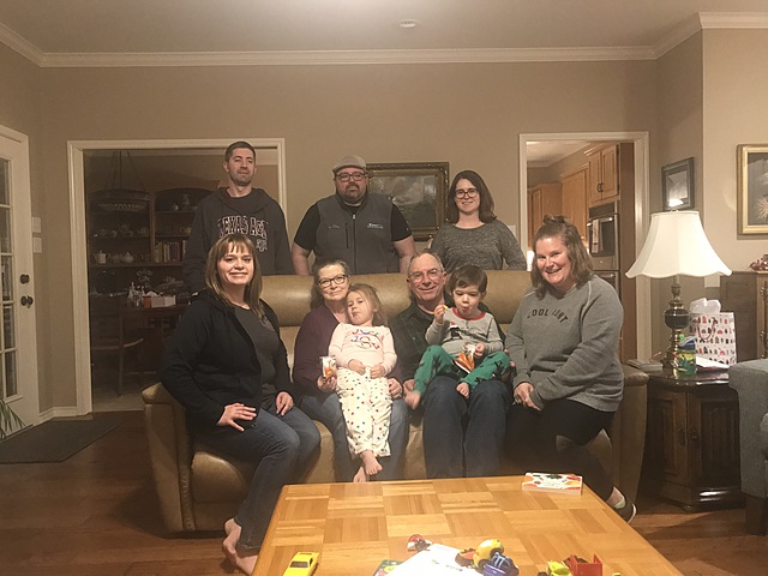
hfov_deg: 63.4
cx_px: 384
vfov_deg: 49.7
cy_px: 288
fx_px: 621
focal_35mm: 28
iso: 200
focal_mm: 3.99
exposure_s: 1/17
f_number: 1.8
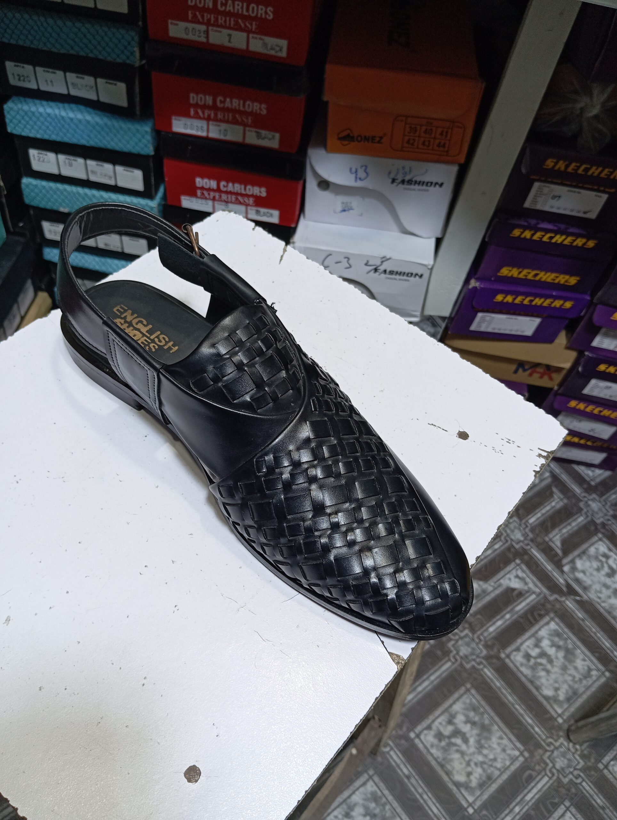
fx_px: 664
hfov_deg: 49.9
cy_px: 410
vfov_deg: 63.4
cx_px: 308
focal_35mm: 28
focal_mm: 4.22
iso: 172
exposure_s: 1/50
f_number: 1.8
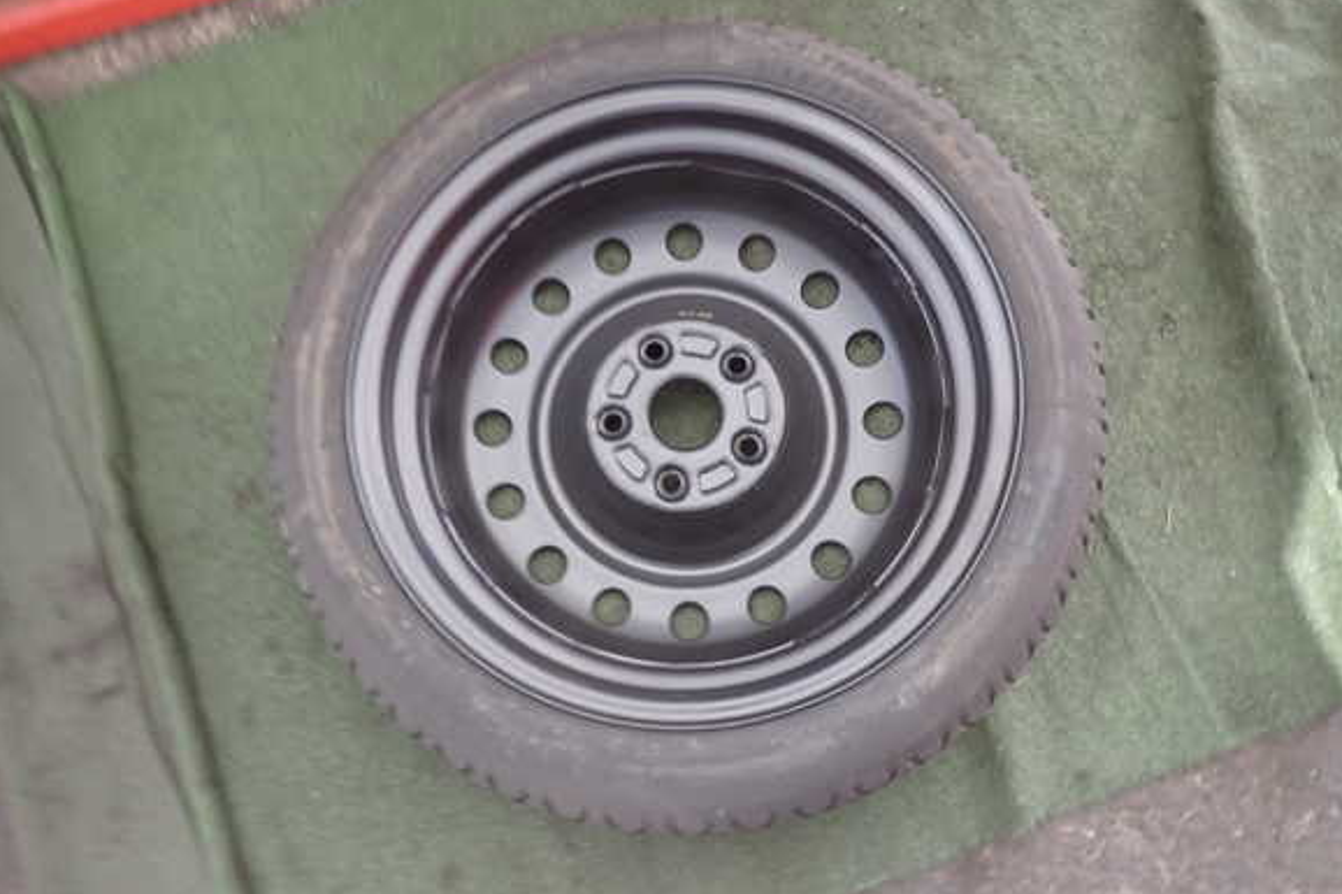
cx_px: 687
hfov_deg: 67.4
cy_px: 437
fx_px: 1006
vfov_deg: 47.9
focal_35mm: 27
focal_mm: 4.5
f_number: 2
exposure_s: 1/30
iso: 200
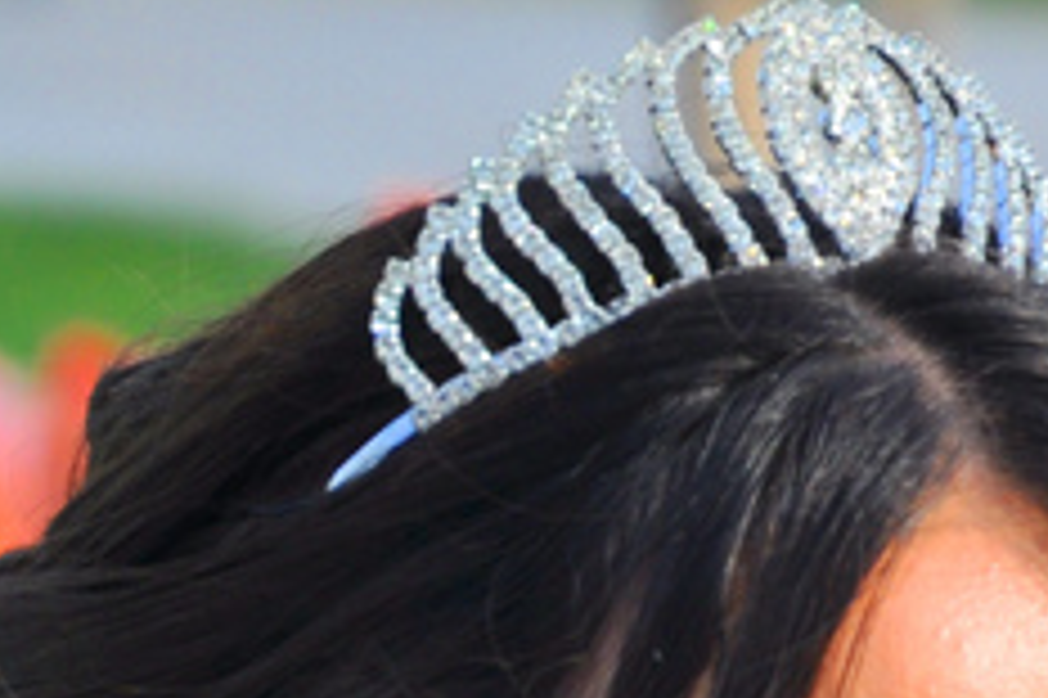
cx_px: 1228
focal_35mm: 780
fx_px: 22704
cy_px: 1644
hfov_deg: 2.6
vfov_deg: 1.8
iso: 200
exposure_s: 1/400
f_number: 5.6
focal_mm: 105
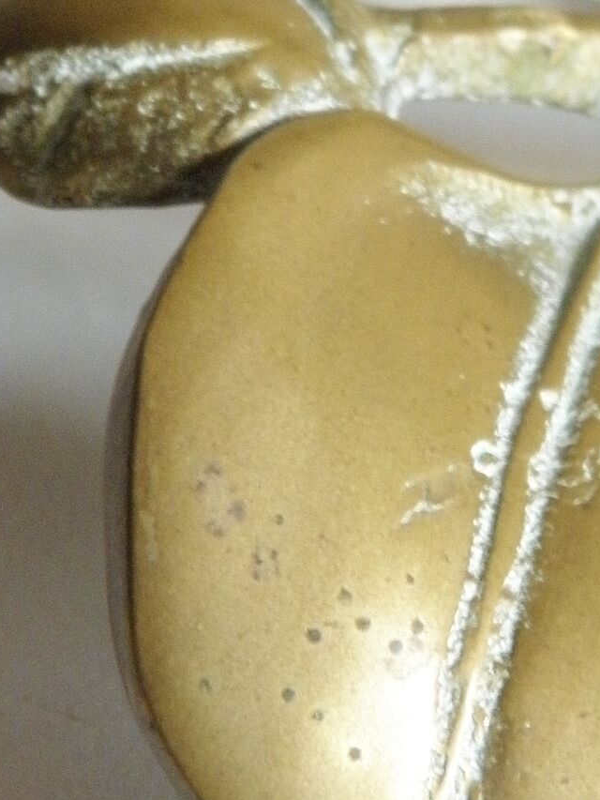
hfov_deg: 6.2
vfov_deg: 8.2
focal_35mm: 240
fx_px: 5545
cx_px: 669
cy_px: -180
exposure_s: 1/10
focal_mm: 14.3
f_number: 4.4
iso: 200
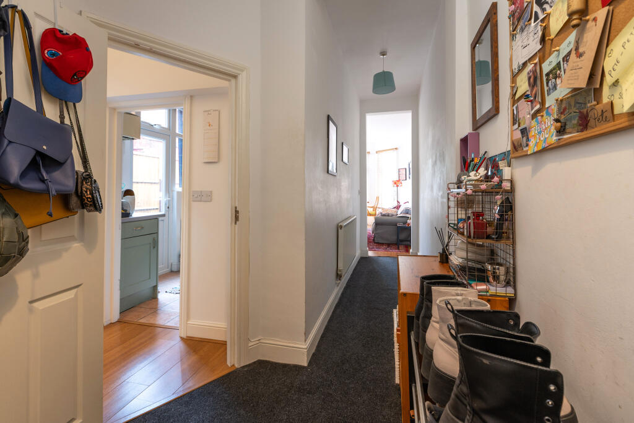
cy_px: 212
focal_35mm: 16
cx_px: 317
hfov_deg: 96.7
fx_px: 282
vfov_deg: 73.8
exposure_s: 1/5
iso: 320
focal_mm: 16
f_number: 8
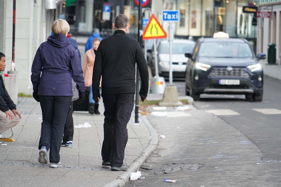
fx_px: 1873
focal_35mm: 240
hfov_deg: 8.6
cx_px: 140
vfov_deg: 5.7
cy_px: 94
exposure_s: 1/250
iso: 2500
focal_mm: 240
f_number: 6.3
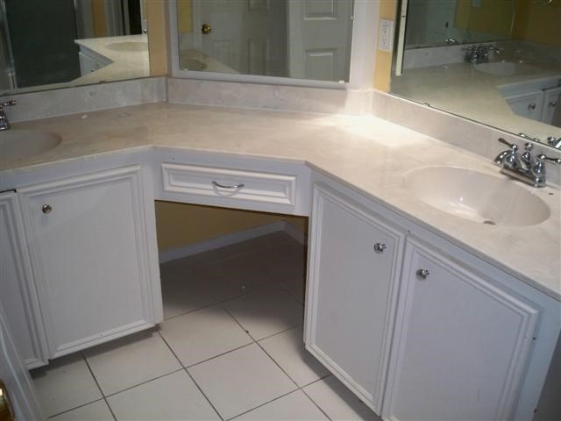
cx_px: 280
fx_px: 567
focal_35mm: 35
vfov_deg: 40.7
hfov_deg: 52.6
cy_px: 210
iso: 200
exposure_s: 1/60
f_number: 3.1
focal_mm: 6.3
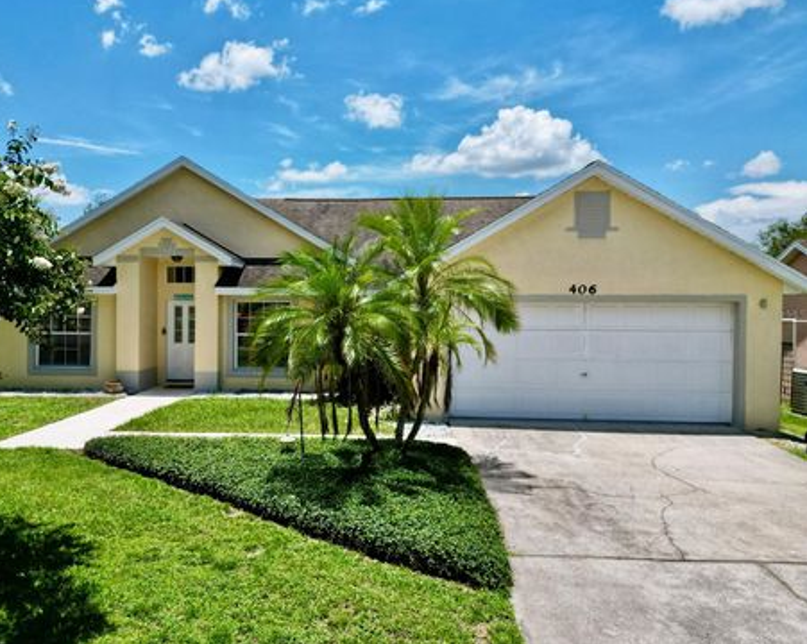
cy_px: 314
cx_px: 361
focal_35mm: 26
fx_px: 620
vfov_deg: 54.9
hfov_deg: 65.9
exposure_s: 1/4000
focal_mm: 6.72
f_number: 1.7
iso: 120
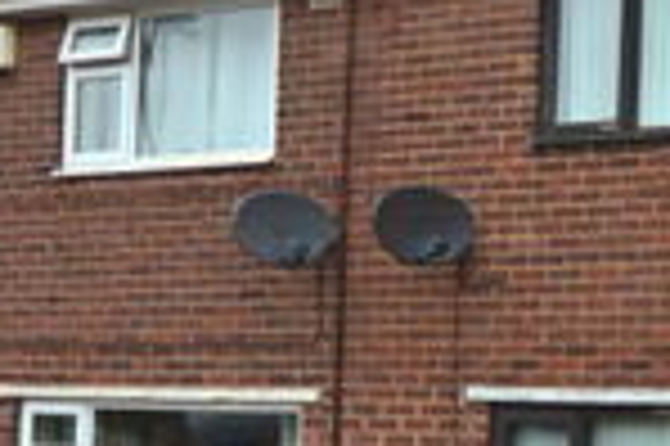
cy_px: 383
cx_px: 841
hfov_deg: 22.7
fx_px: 1509
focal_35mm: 81
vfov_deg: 16.6
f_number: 10
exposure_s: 1/200
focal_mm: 11.5
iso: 400
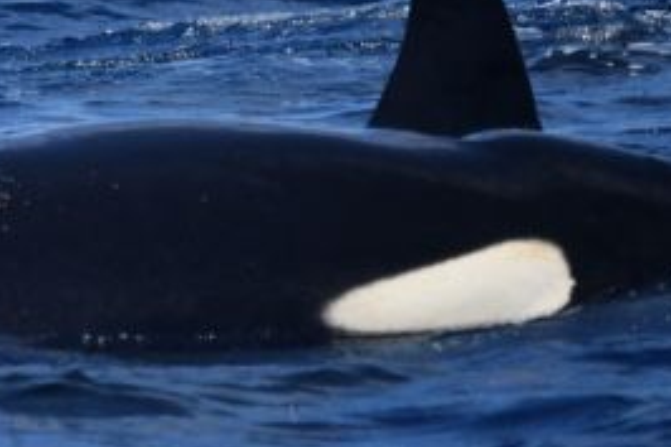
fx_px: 21290
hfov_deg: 1.8
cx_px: -144
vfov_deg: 1.2
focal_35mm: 1143
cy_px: 47
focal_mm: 380
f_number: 6
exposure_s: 1/8000
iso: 1000
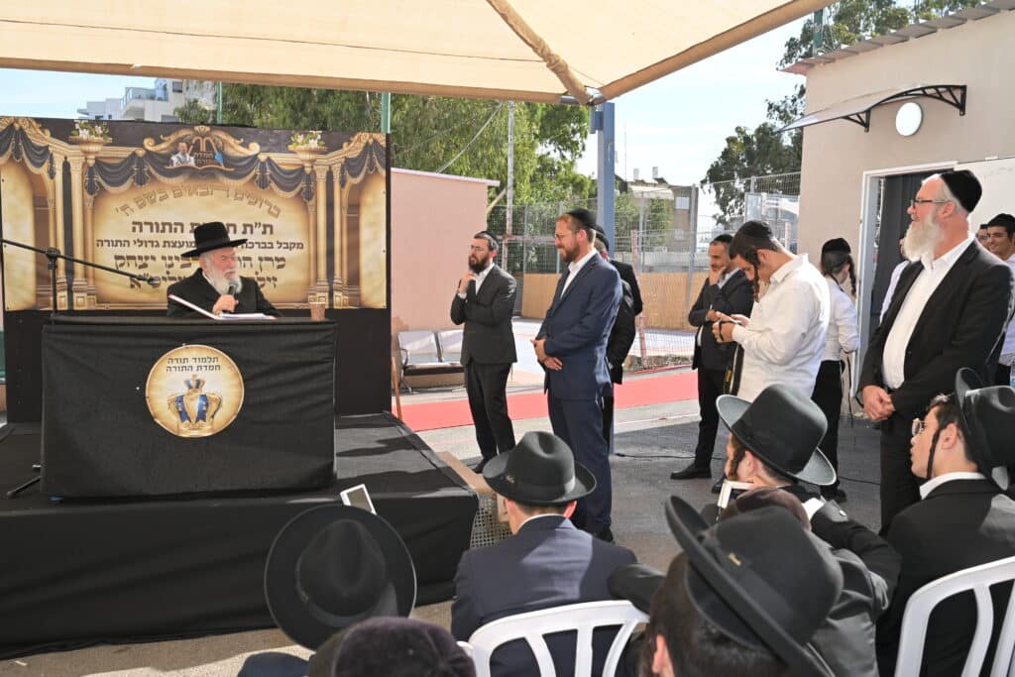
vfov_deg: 37.9
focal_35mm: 35
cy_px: 338
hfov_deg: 54.4
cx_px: 508
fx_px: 987
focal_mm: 35
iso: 100
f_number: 7.1
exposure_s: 1/160
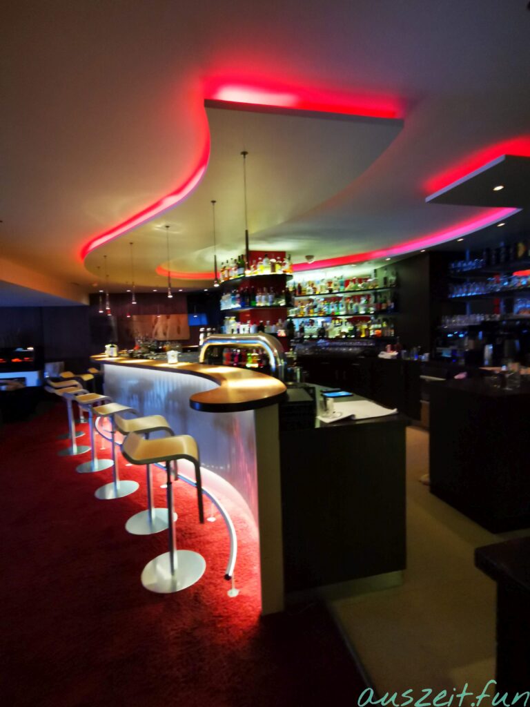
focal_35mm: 16
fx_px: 327
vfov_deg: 94.5
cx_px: 265
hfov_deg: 78.1
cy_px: 354
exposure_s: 1/16.7
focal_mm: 2.26
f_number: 2.2
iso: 1000
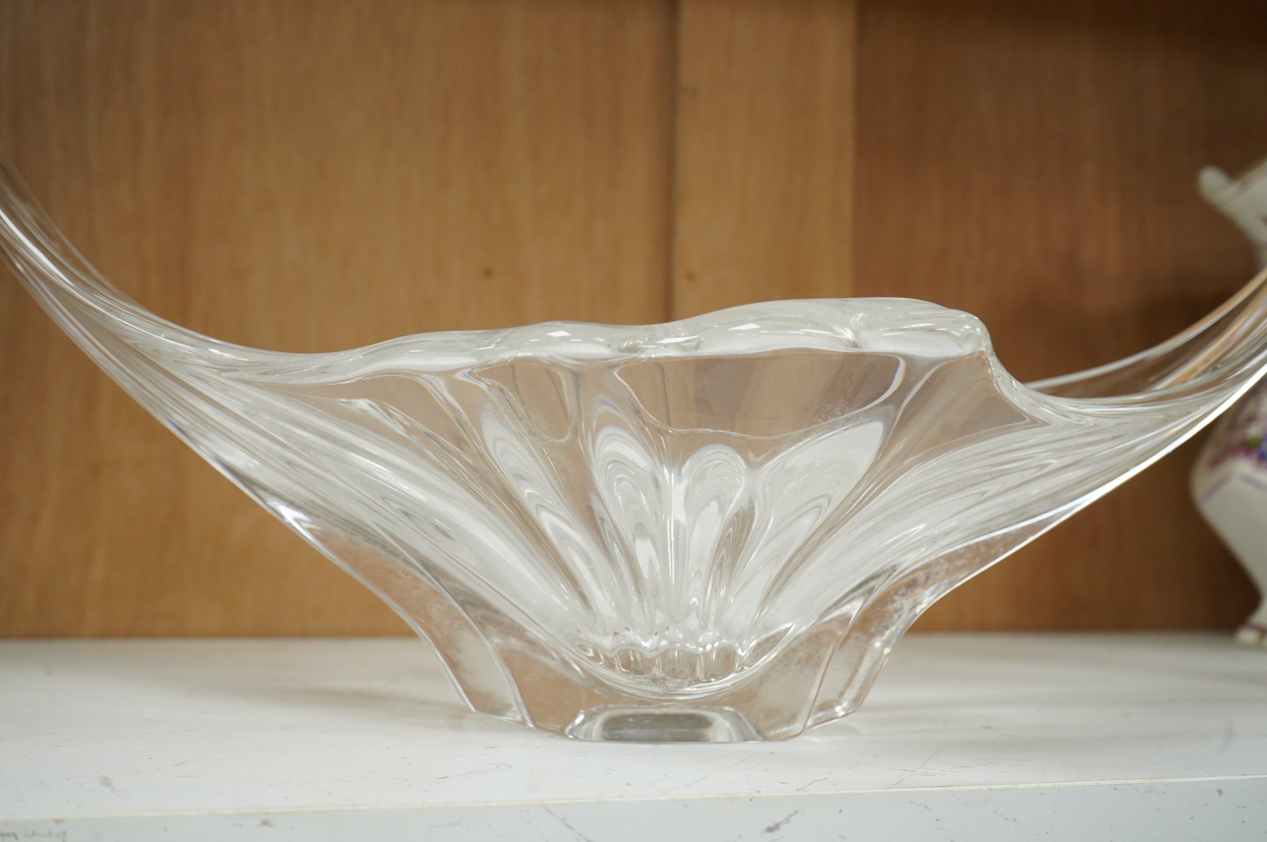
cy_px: 421
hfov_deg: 39.6
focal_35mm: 50
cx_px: 634
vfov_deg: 26.9
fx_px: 1758
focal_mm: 50
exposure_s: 1/100
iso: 2500
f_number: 8
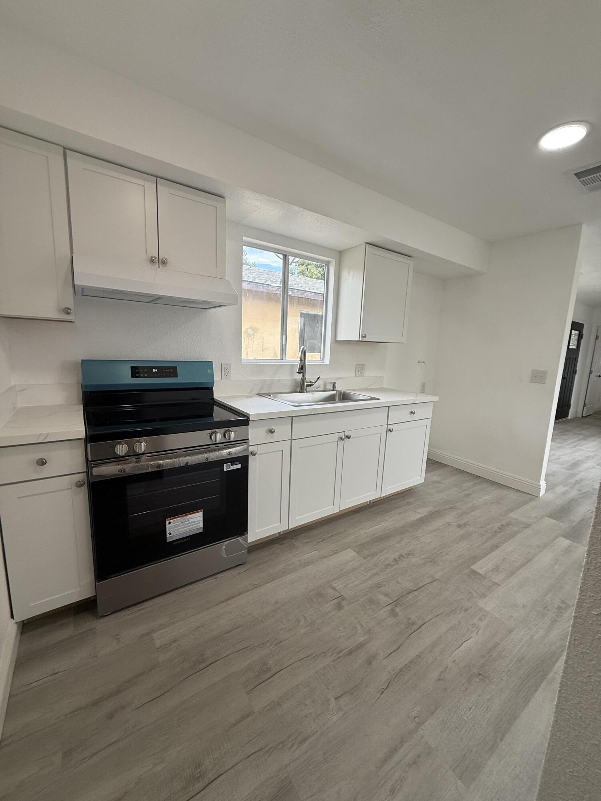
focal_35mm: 14
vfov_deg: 102.1
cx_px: 300
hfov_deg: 85.7
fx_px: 324
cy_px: 400
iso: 64
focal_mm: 2.22
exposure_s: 1/200
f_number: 2.2
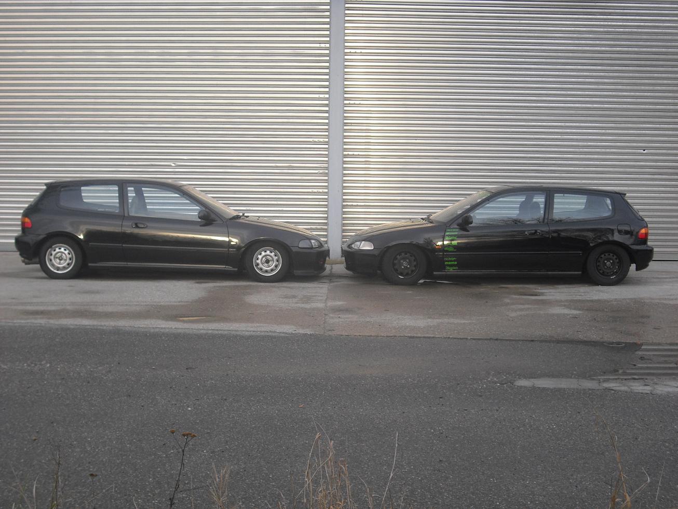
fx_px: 901
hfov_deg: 41.2
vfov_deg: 31.5
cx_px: 339
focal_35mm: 46
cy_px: 254
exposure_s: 1/160
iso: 100
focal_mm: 7.6
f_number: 3.1
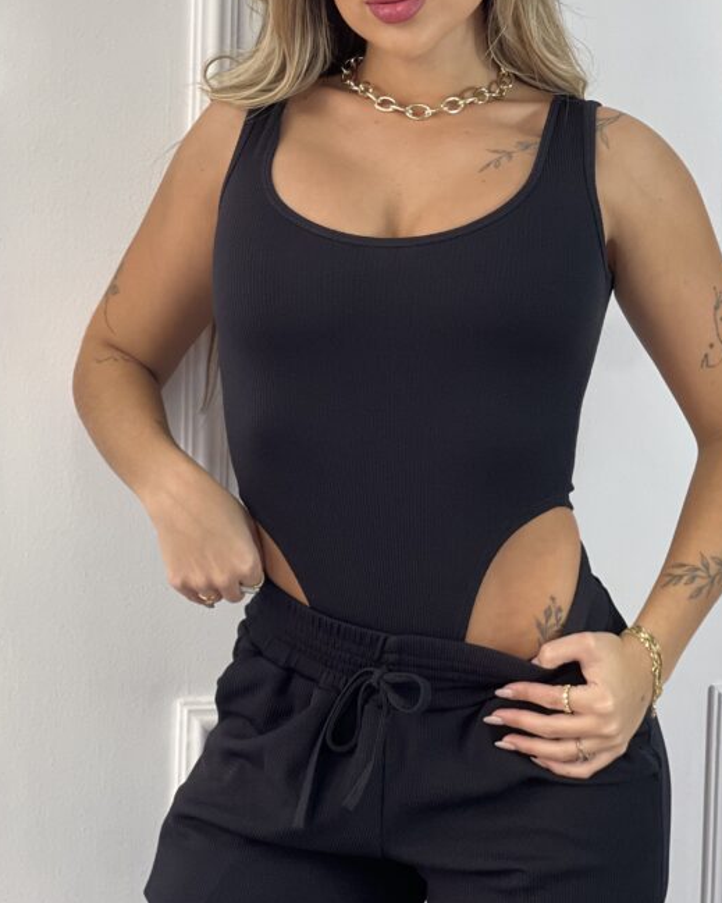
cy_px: 342
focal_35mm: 108
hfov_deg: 14.3
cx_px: 405
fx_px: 2885
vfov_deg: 17.8
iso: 125
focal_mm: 9
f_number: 2.8
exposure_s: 1/120
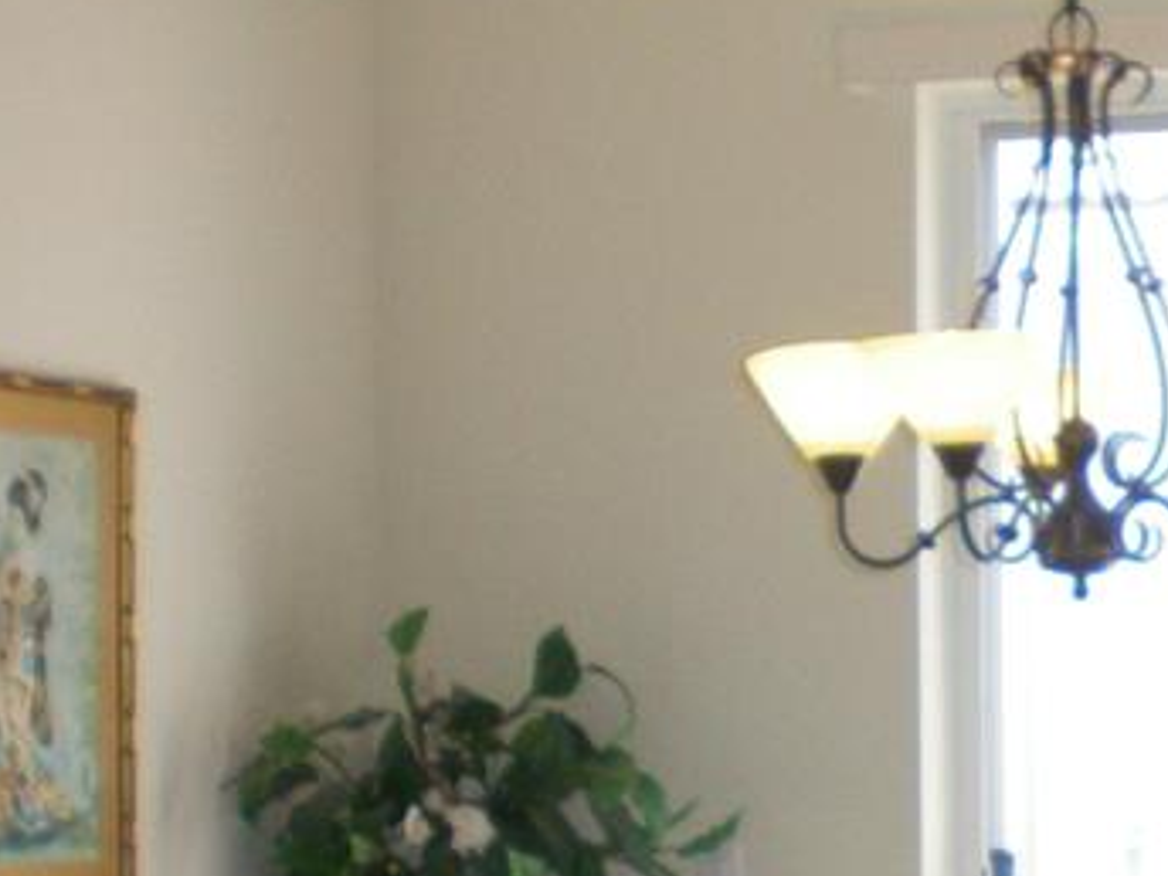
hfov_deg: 16.7
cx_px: 1379
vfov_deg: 12.9
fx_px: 3813
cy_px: 930
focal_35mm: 113
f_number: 3.1
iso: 125
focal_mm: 6.3
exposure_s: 1/60
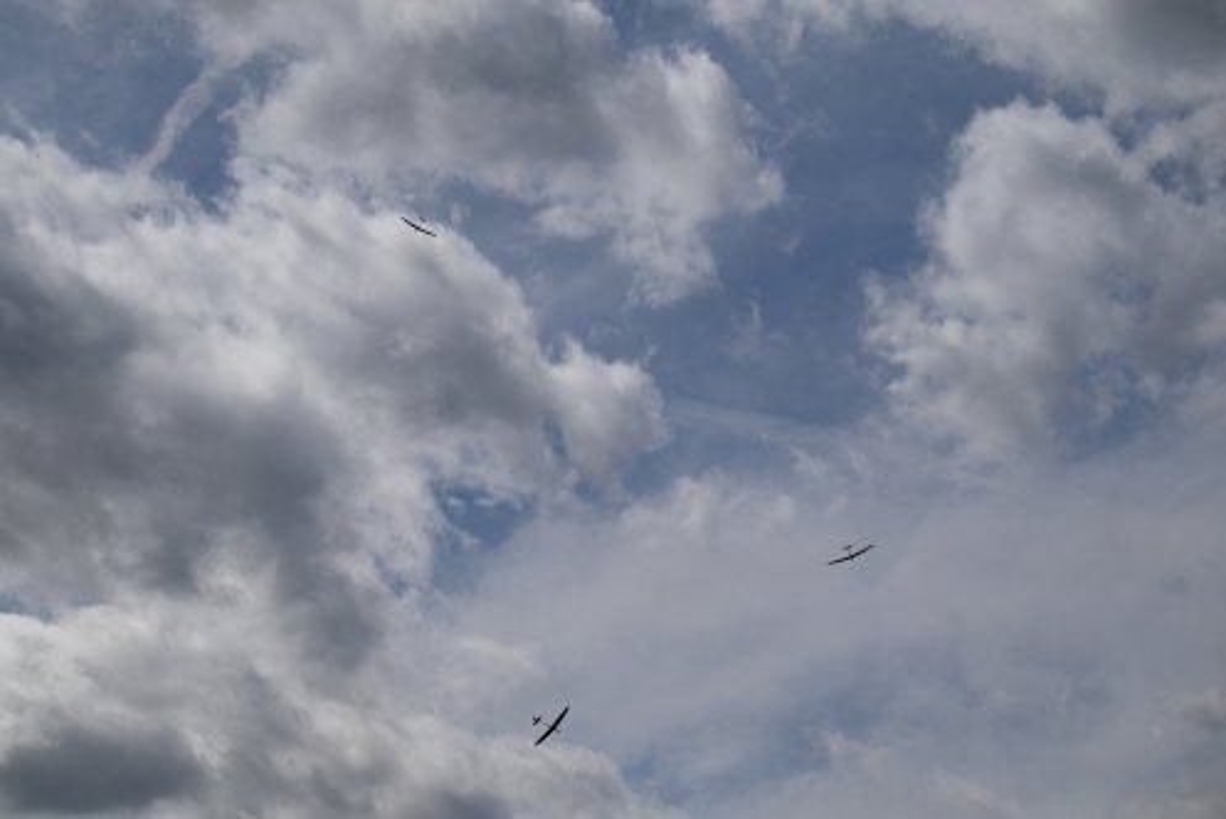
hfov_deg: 20.4
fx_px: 3407
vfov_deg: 13.7
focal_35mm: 100
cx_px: 613
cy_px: 410
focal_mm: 100
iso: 320
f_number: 13
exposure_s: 1/2500
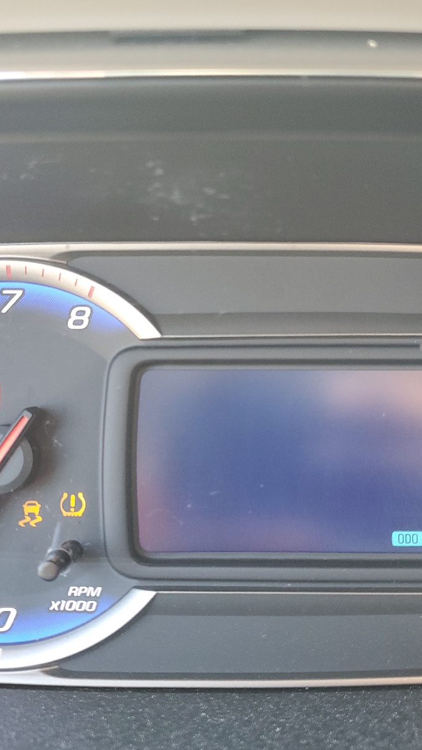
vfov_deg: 52.8
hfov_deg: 31.2
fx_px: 756
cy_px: 375
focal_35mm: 38
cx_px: 208
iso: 109
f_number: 1.5
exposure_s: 1/60.2
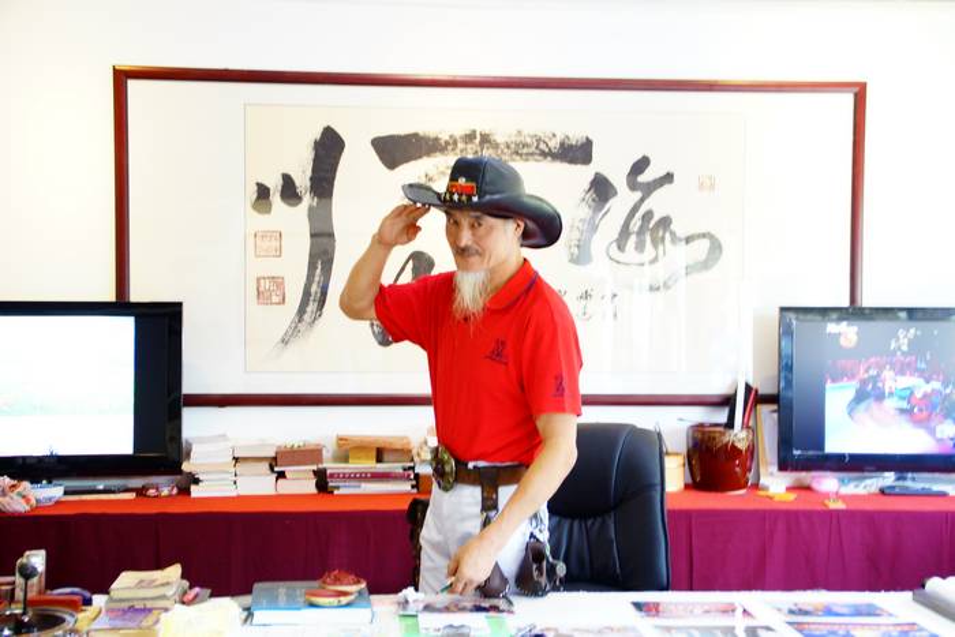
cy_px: 318
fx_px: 1393
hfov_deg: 37.8
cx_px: 478
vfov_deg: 25.8
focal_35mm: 52
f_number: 4.5
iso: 320
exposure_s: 1/10
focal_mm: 35
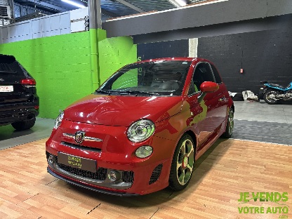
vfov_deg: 53.1
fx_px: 219
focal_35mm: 26
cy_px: 110
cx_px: 146
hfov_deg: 67.3
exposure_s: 1/50
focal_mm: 5.96
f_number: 1.6
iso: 400
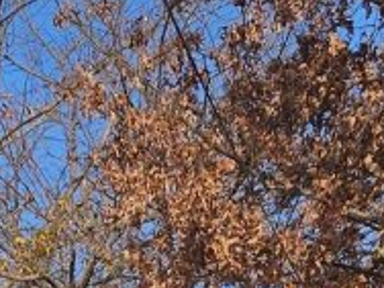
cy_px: 778
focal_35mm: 147
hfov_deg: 13.3
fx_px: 1631
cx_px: 63
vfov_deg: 8.8
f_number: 1.8
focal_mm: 5.4
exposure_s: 1/2593
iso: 25
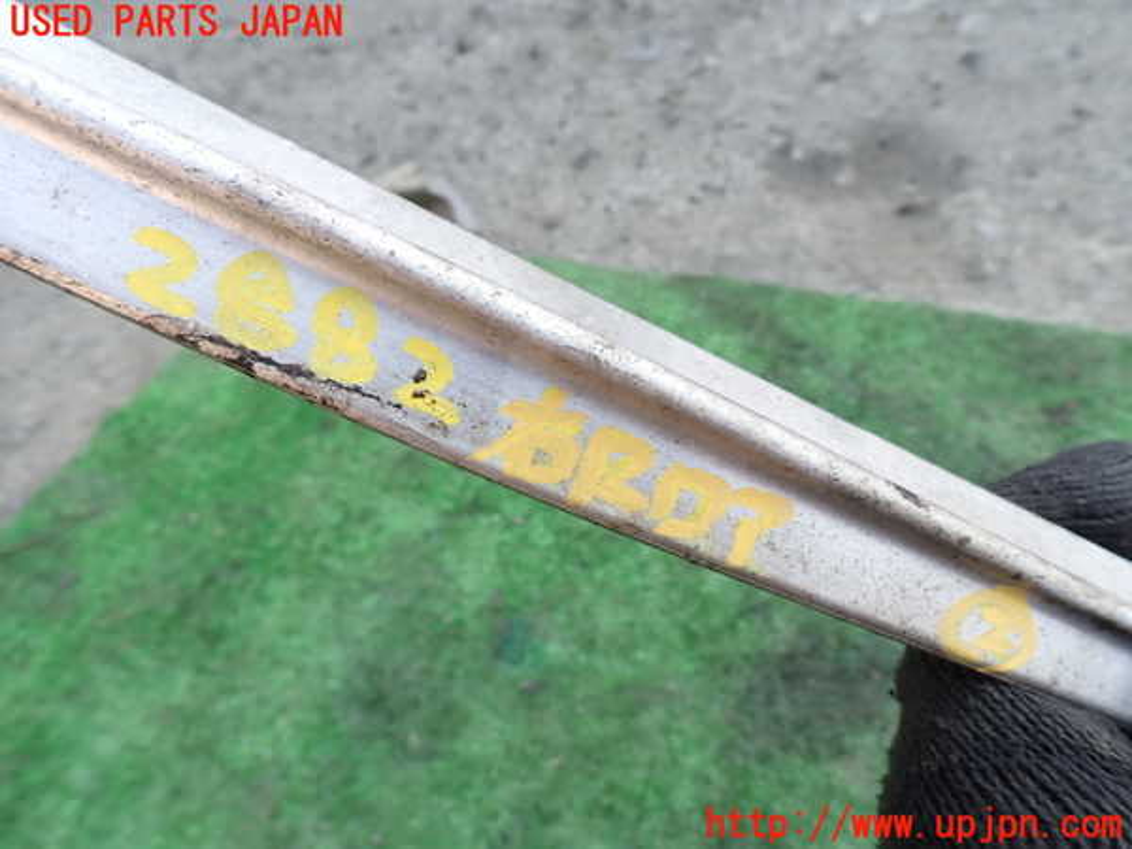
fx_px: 818
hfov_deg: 69.4
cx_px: 566
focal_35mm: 25
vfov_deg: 54.9
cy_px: 424
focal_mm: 4.5
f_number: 2.8
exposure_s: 1/100
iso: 100
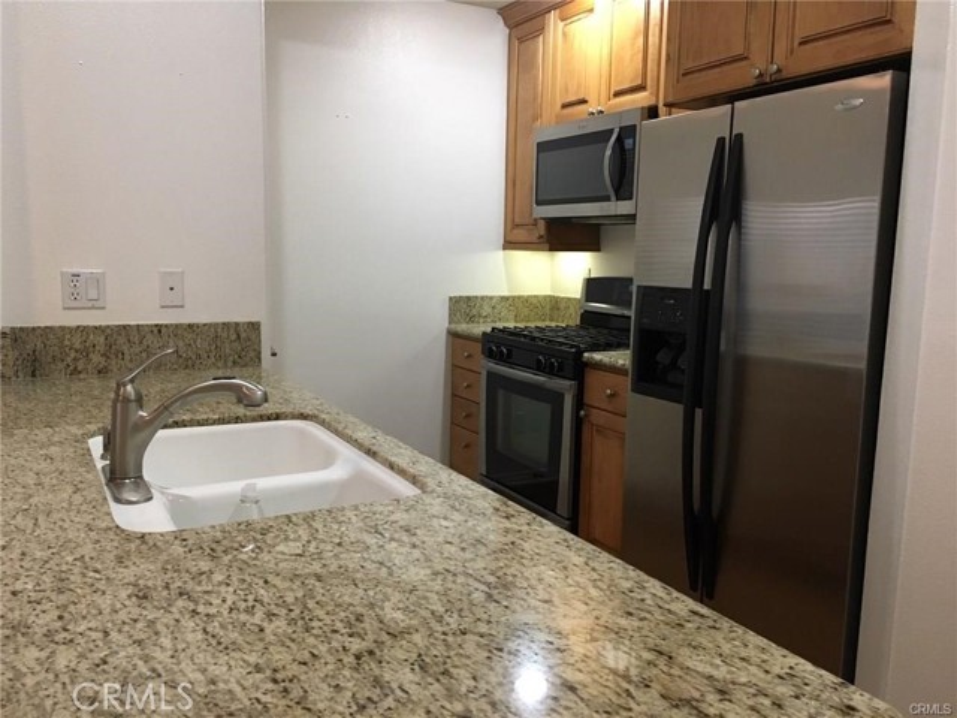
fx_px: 802
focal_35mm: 29
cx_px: 478
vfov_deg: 48.2
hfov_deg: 61.7
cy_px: 359
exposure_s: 1/30
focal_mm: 4.15
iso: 160
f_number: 2.2
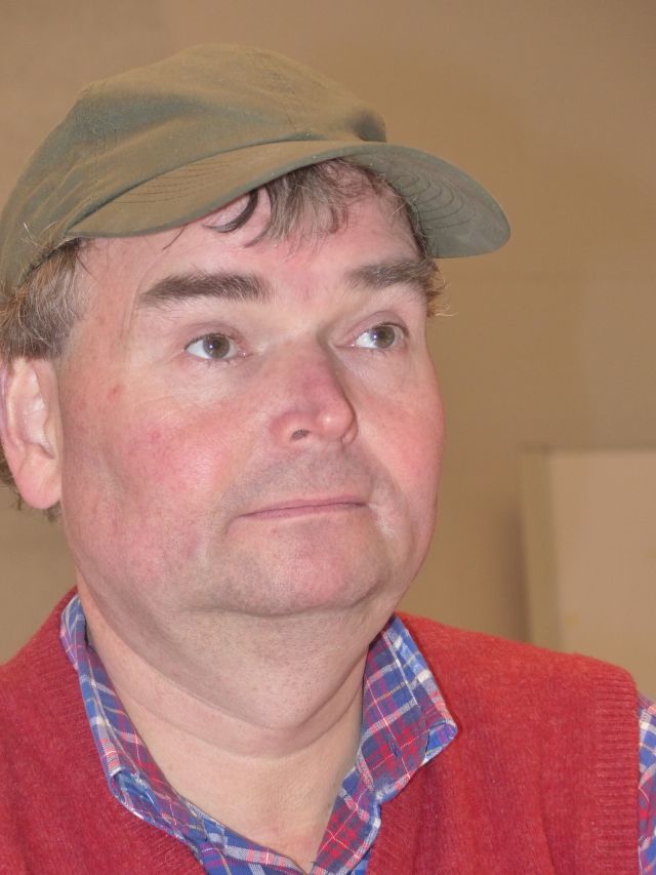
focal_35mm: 116
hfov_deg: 12.8
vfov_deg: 17.0
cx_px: 328
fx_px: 2930
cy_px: 438
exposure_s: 1/125
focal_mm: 20.9
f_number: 2.8
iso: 400
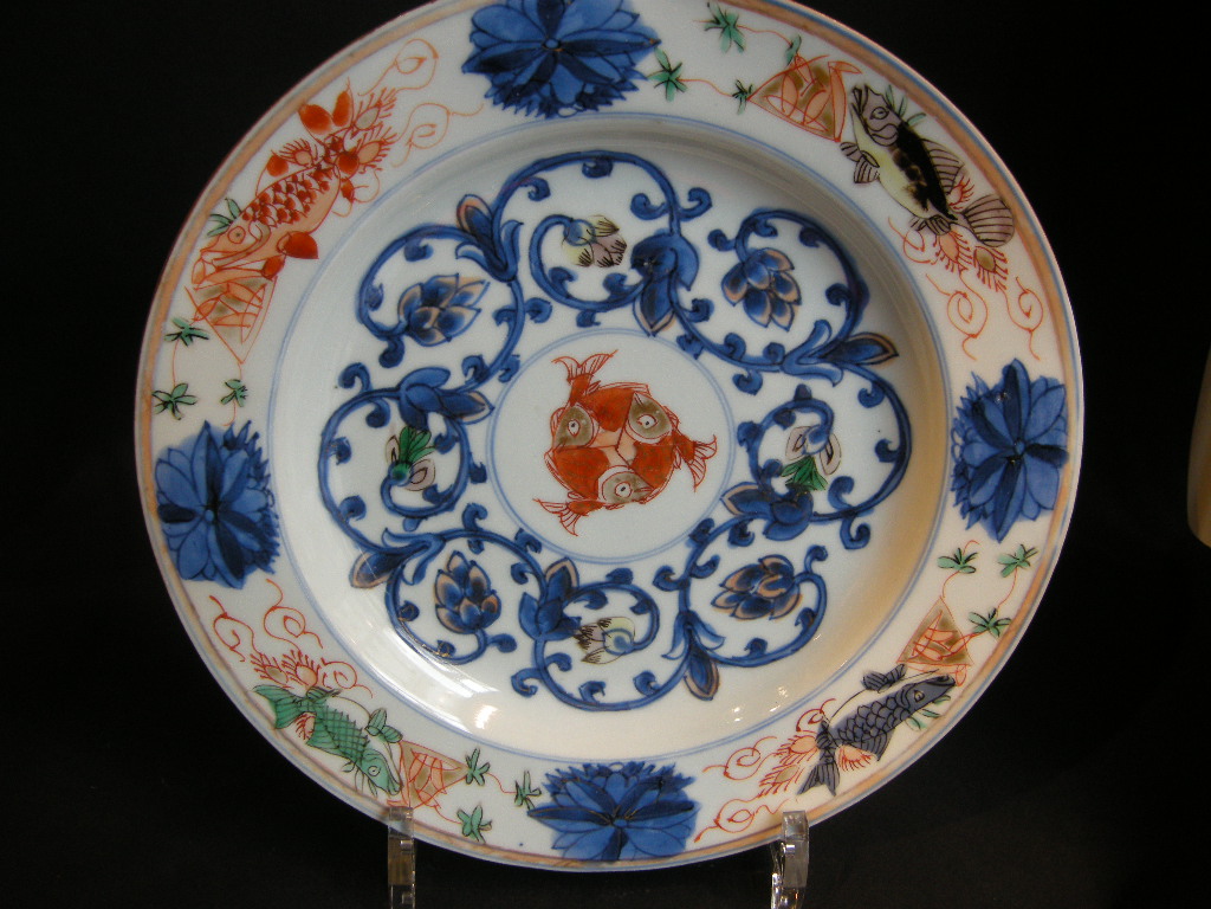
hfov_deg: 52.6
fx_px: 1224
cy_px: 454
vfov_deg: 40.7
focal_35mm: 35
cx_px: 606
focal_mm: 7.5
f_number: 2.7
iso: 134
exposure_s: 1/51.5
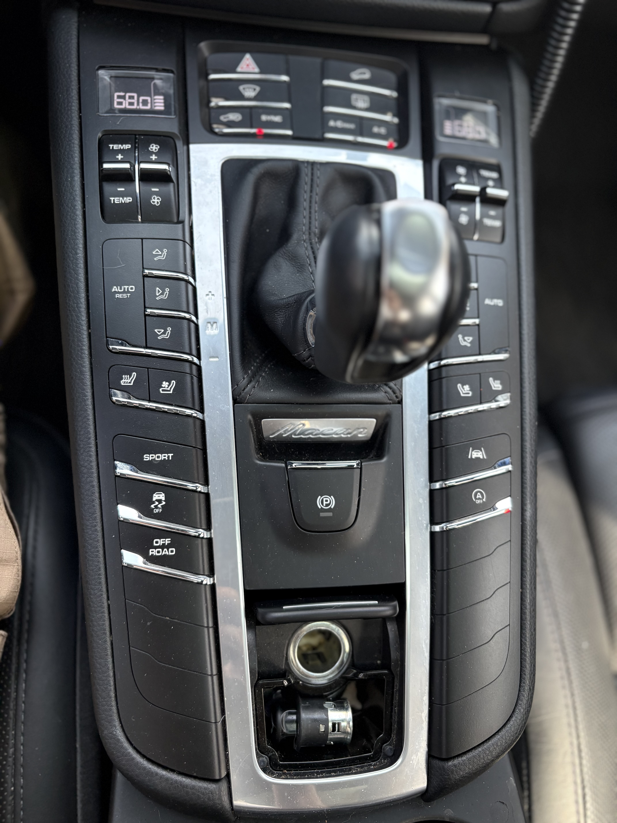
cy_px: 412
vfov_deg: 67.3
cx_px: 308
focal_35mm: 26
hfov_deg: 53.1
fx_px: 618
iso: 160
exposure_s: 1/51
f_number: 1.6
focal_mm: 5.96
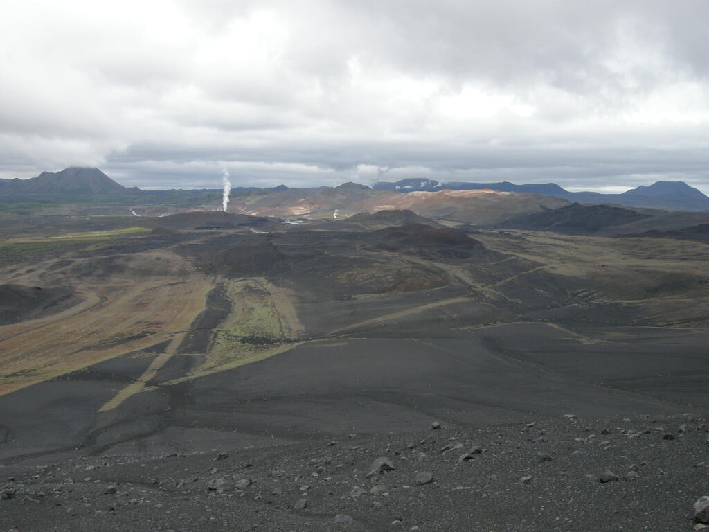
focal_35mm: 35
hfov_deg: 52.6
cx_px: 354
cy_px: 266
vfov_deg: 40.7
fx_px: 717
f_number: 5.4
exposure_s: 1/247
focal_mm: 7.5
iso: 100
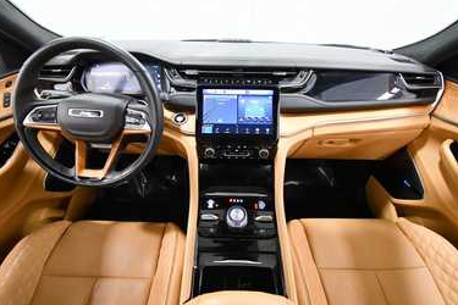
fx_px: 204
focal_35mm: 16
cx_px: 228
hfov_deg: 96.7
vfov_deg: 73.7
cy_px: 146
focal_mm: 10
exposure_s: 1/100
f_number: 4.5
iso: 3200
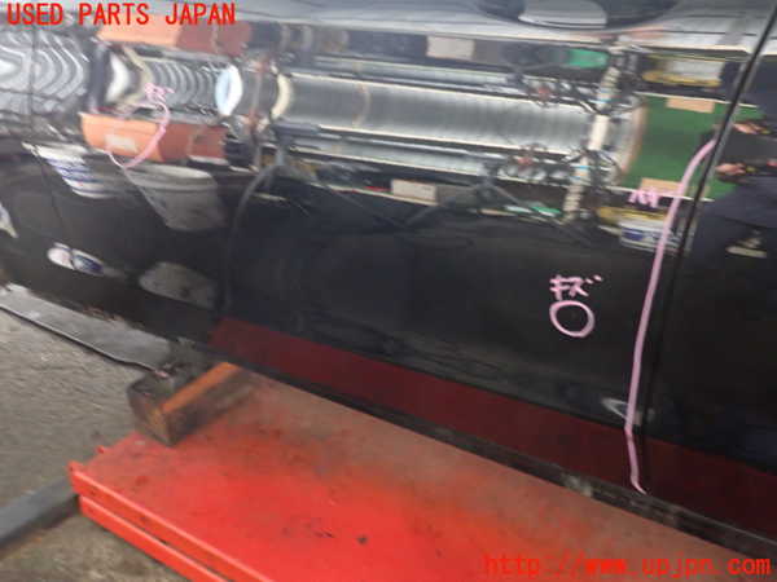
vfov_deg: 46.8
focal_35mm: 30
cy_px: 291
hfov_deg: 60.0
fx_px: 673
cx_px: 388
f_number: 2.3
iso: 500
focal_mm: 5.4
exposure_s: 1/30
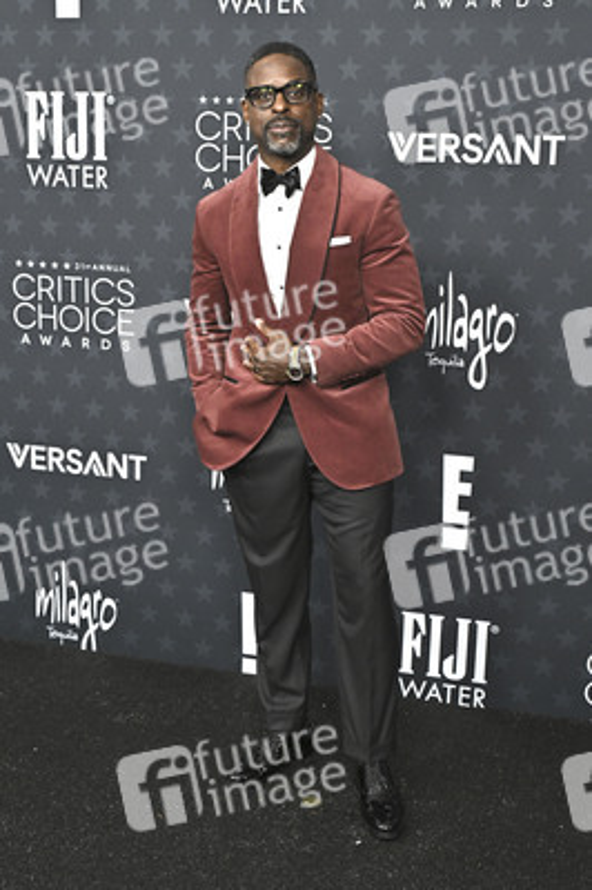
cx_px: 296
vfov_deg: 48.5
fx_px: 988
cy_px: 445
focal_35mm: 40
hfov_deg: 33.3
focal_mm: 40
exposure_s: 1/320
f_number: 5
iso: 1250
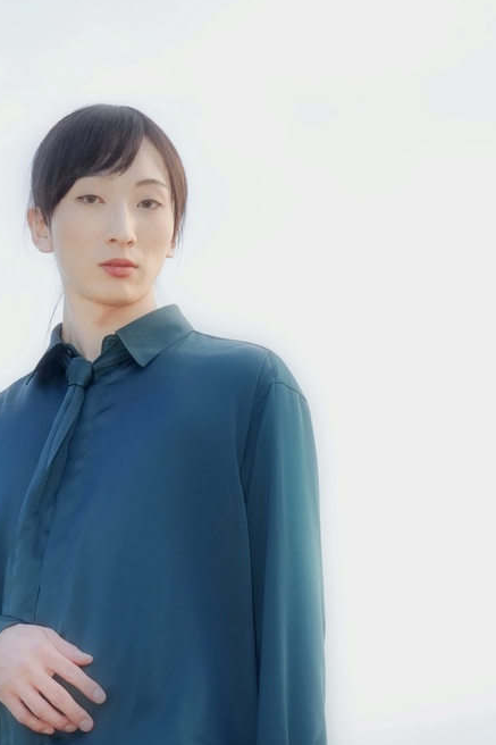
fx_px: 1737
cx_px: 120
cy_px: 562
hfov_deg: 16.2
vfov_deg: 23.9
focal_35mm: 84
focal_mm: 34
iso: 320
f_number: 5.6
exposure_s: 1/250
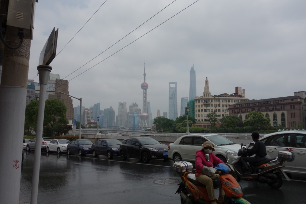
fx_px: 238
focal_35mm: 28
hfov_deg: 65.5
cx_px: 153
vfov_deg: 46.4
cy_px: 102
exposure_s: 1/800
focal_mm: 10.4
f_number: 7.1
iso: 125
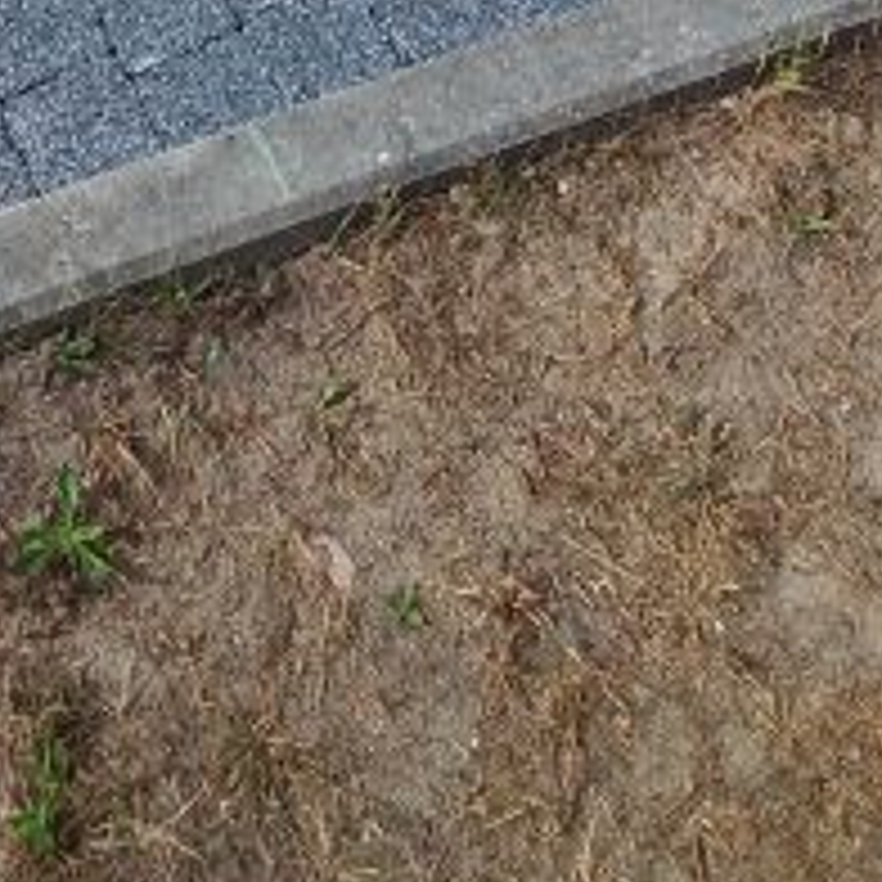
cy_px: -508
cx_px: 130
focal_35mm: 81
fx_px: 2335
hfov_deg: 21.0
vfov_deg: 18.5
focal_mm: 2.91
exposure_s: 1/1819
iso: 40
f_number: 1.9
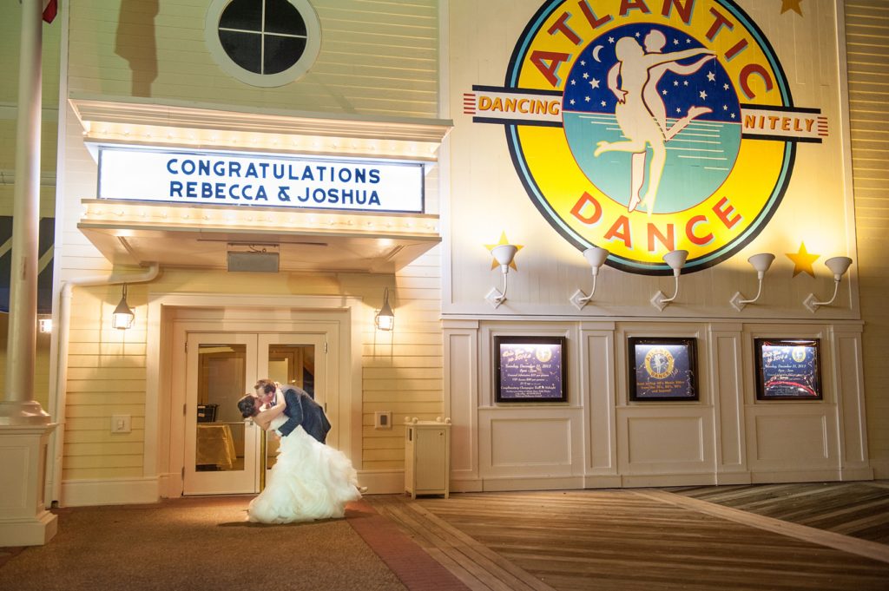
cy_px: 296
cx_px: 444
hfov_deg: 53.2
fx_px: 888
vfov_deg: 36.8
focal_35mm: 36
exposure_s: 1/40
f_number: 3.5
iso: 1600
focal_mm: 36
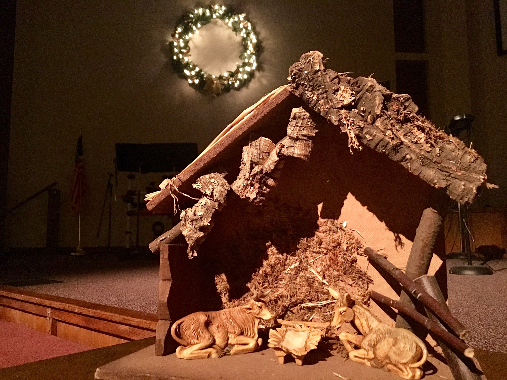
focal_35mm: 29
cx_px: 254
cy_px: 190
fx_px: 425
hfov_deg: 61.7
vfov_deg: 48.2
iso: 800
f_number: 2.2
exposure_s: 1/15
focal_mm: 4.15
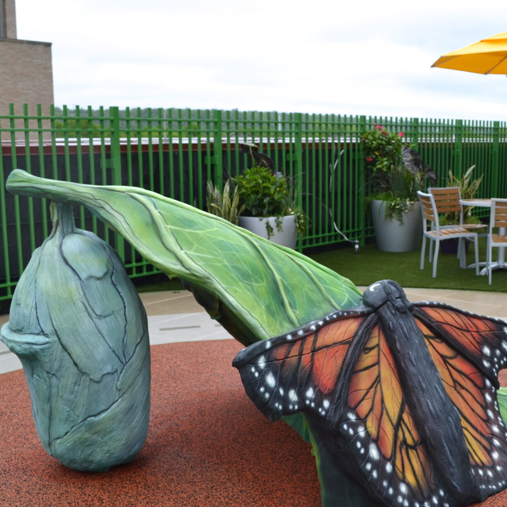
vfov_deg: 36.0
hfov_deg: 35.5
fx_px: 779
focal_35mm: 47
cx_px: 358
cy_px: 270
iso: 100
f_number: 6.3
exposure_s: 1/160
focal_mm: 22
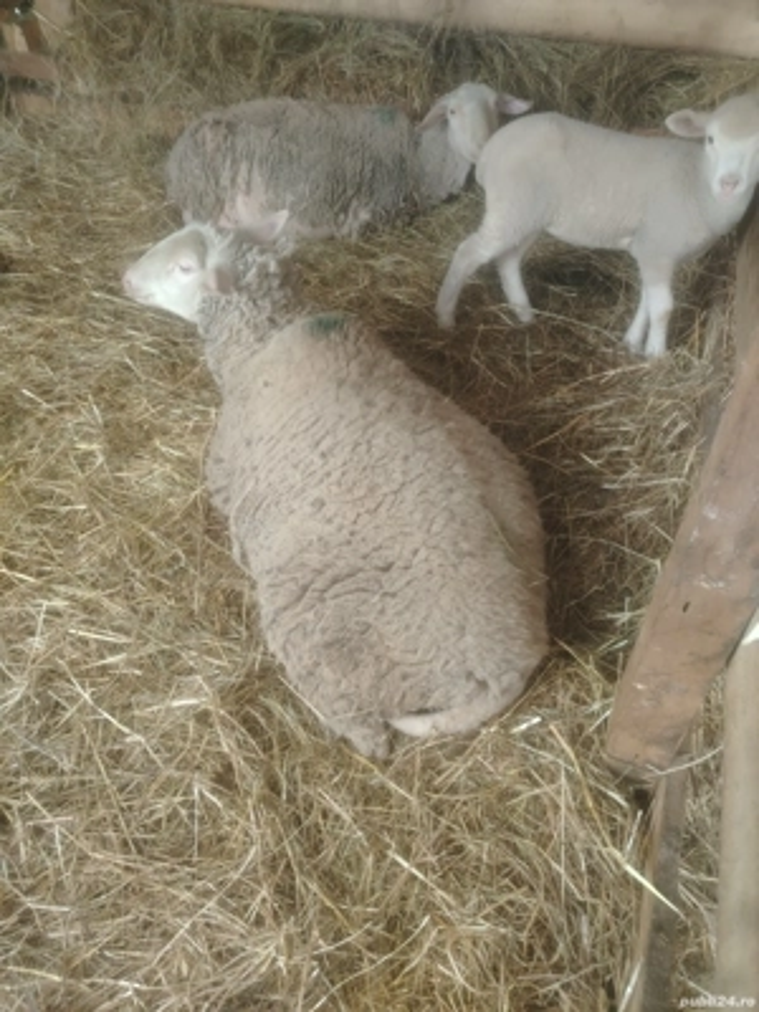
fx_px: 702
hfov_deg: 56.8
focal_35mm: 24
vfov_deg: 71.6
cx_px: 380
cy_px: 506
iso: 1234
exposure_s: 1/33.3
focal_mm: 5.25
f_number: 1.75
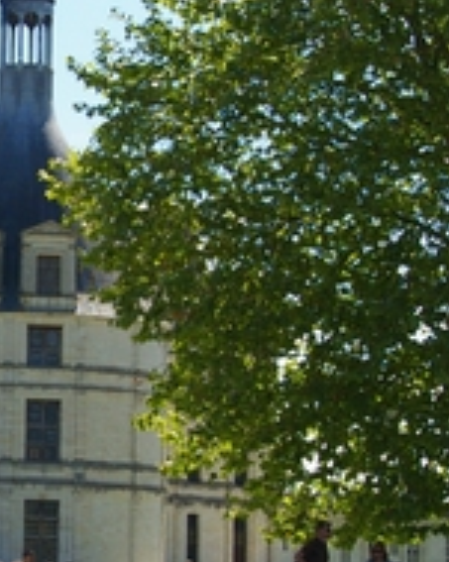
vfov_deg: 13.9
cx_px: -226
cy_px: 275
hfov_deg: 10.7
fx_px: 2302
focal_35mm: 138
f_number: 8
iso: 400
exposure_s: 1/250
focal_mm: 31
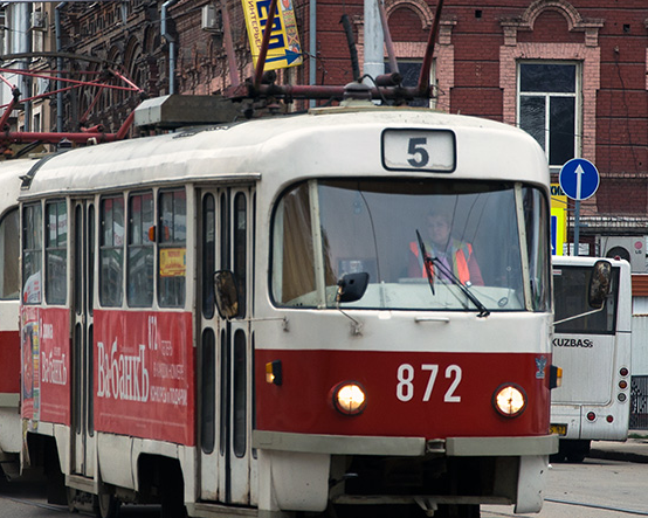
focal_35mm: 274
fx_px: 5254
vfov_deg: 5.6
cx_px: 246
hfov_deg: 7.1
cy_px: 140
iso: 100
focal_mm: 90
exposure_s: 1/200
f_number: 5.6
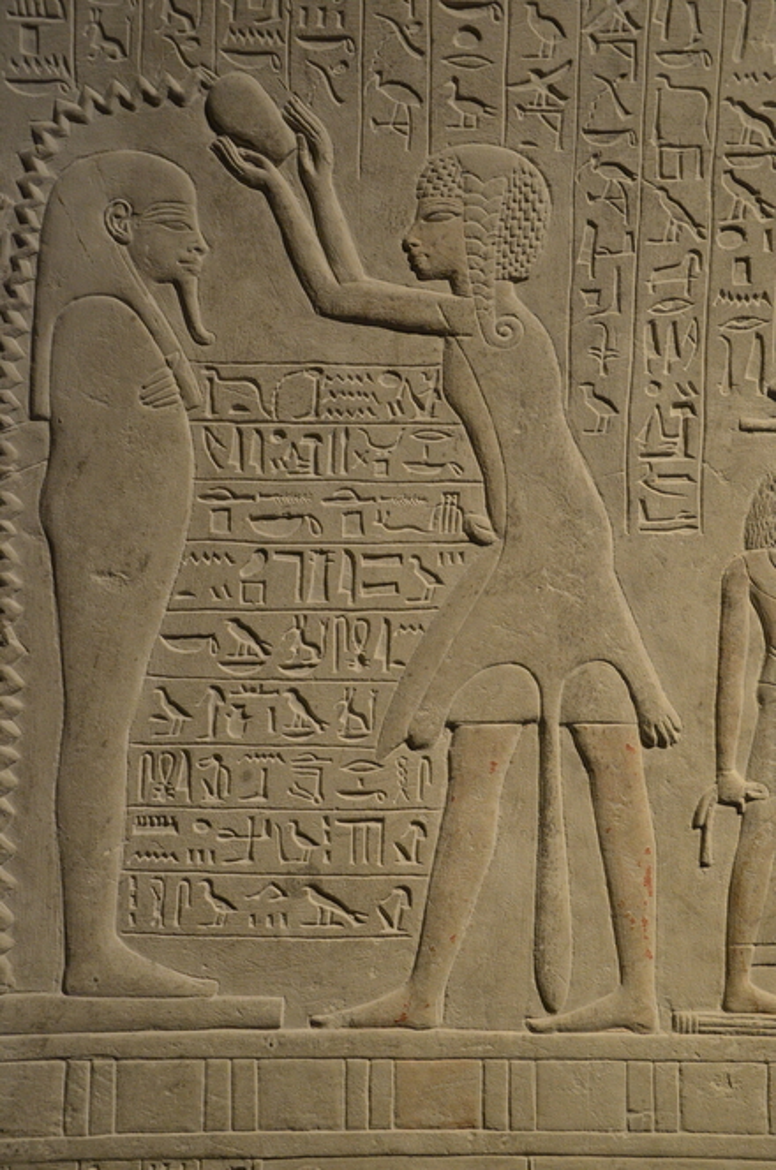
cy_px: 585
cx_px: 388
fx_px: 1510
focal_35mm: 46
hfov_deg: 28.8
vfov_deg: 42.4
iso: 2500
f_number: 4
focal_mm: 31
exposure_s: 1/60
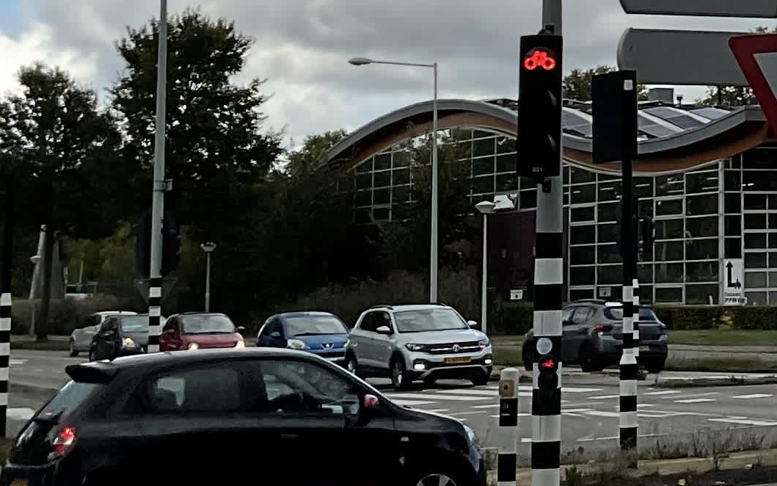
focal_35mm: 117
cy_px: -124
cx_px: 956
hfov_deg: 17.0
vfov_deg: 11.0
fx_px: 2478
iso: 16
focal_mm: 3
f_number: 1.8
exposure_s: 1/2227
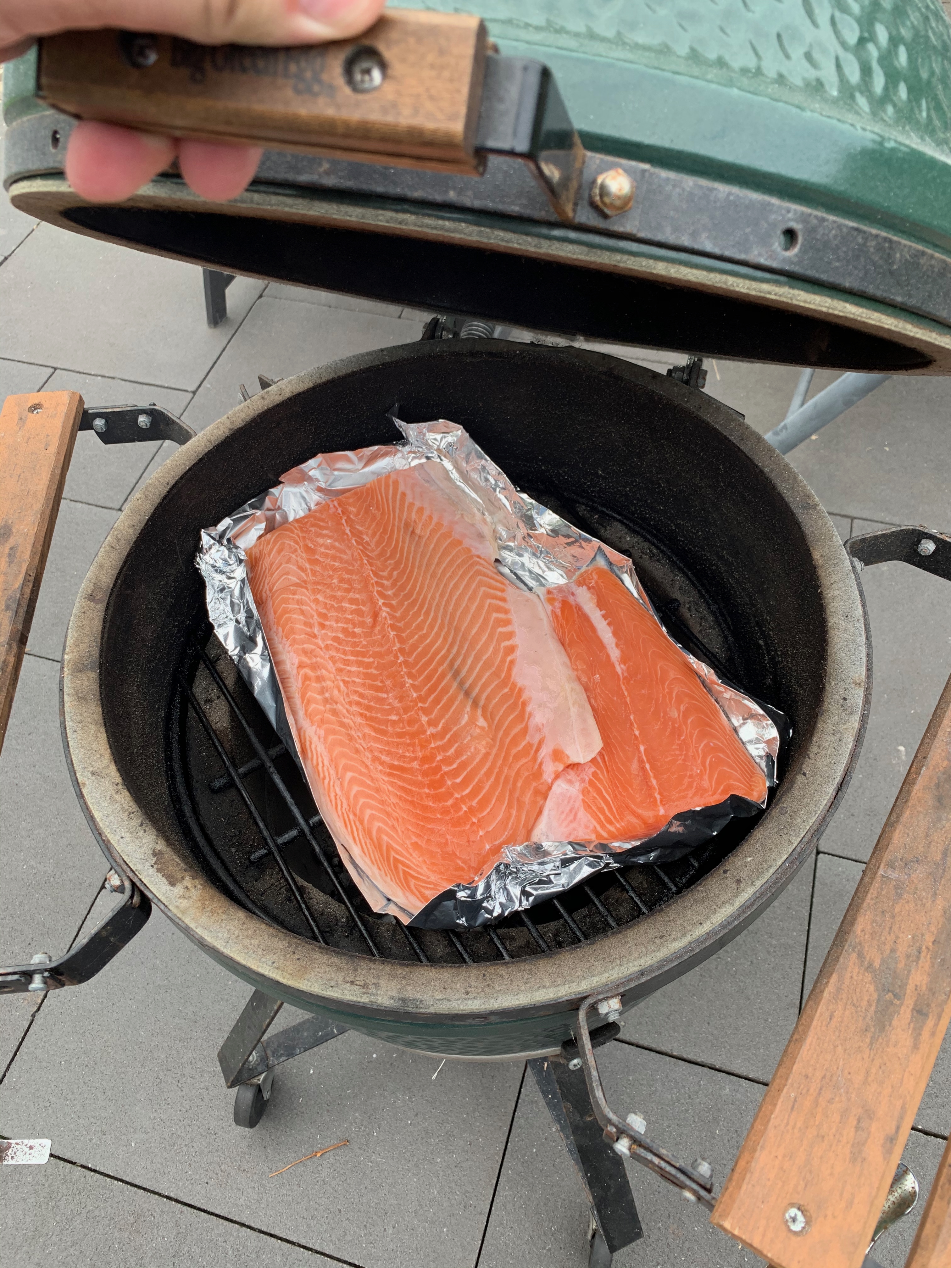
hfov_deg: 53.1
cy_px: 634
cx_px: 476
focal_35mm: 26
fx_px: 952
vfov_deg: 67.3
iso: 25
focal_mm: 4.25
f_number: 1.8
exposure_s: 1/122
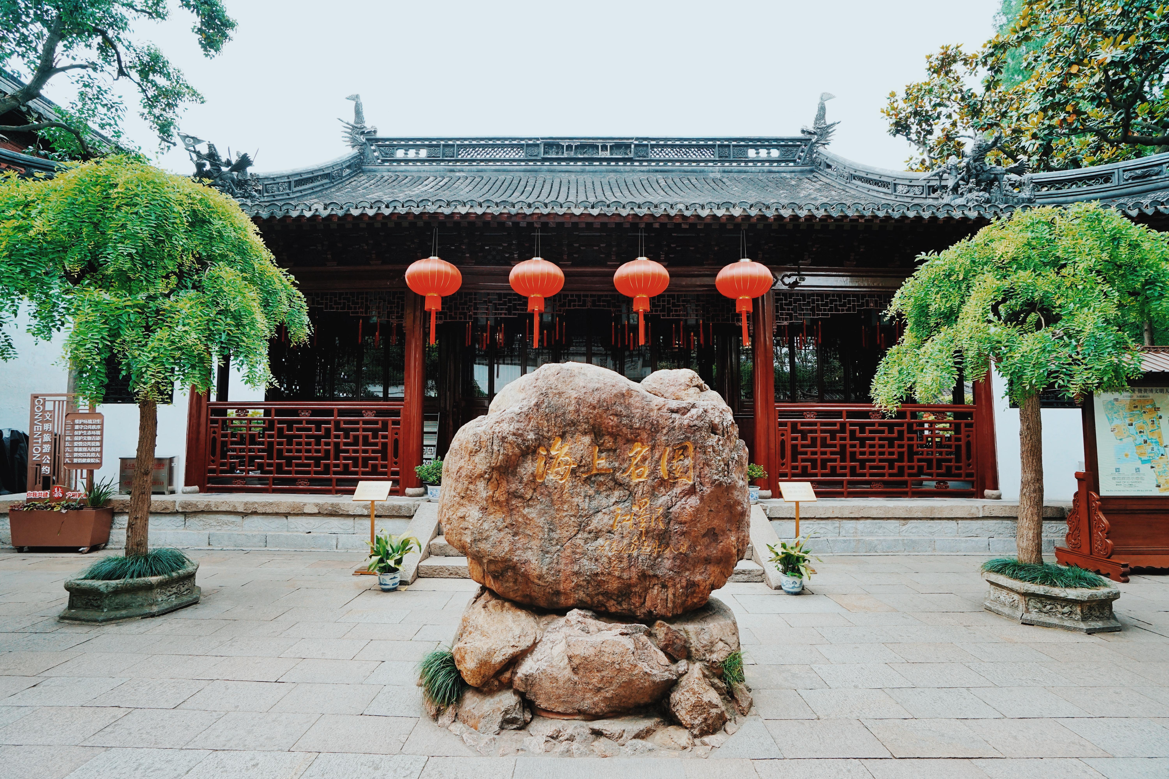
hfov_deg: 96.7
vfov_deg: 73.7
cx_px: 584
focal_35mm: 16
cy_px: 390
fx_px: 520
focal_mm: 16
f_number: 5.6
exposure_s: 1/500
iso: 640
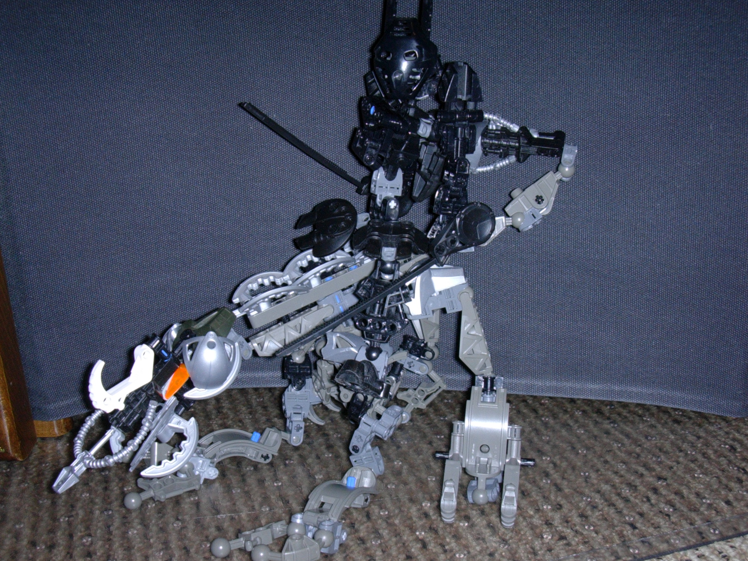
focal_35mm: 45
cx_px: 374
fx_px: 972
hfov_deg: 42.1
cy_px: 280
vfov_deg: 32.2
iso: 70
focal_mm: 6.7
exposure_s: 1/64
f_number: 2.9
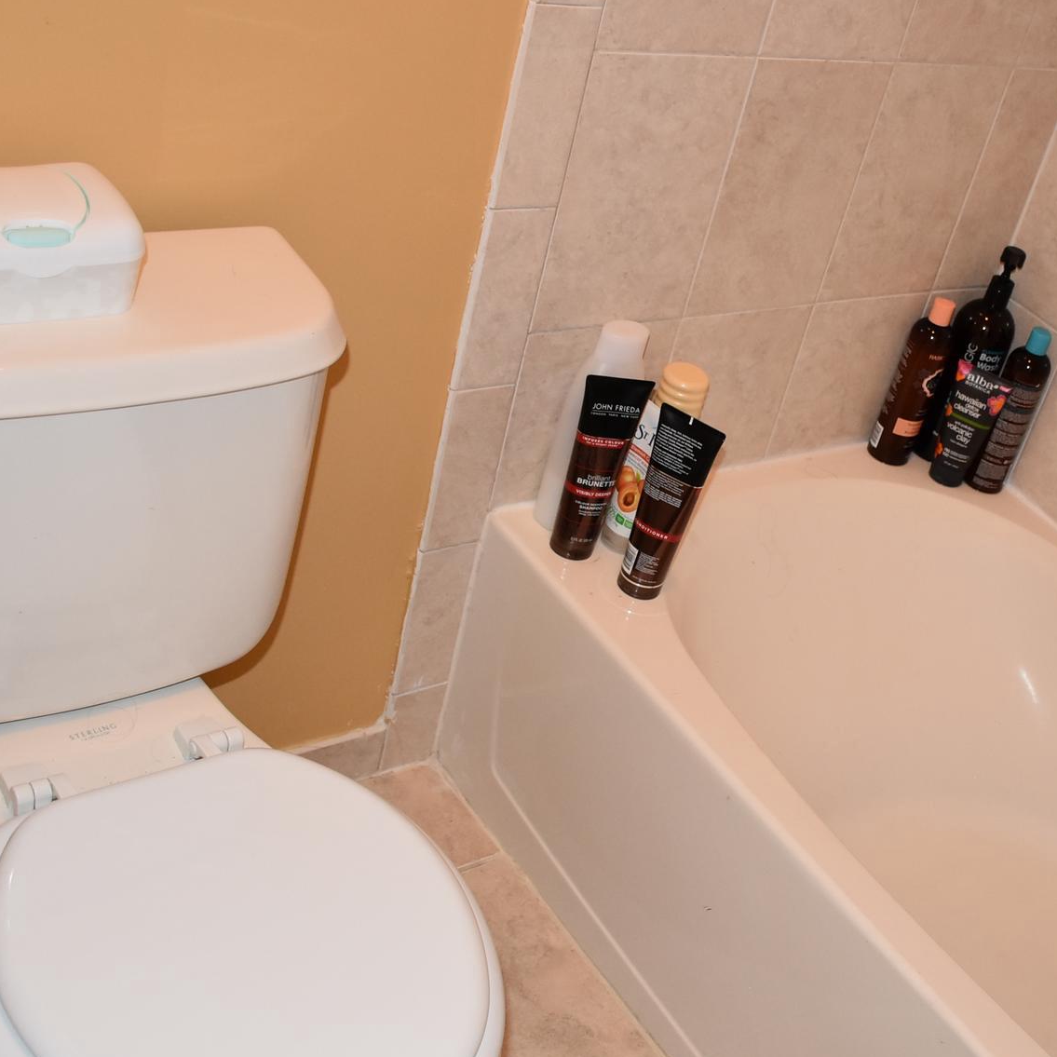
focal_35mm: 46
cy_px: 529
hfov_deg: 35.9
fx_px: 1589
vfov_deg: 36.8
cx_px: 800
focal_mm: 20
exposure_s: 1/60
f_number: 3.5
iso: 1100
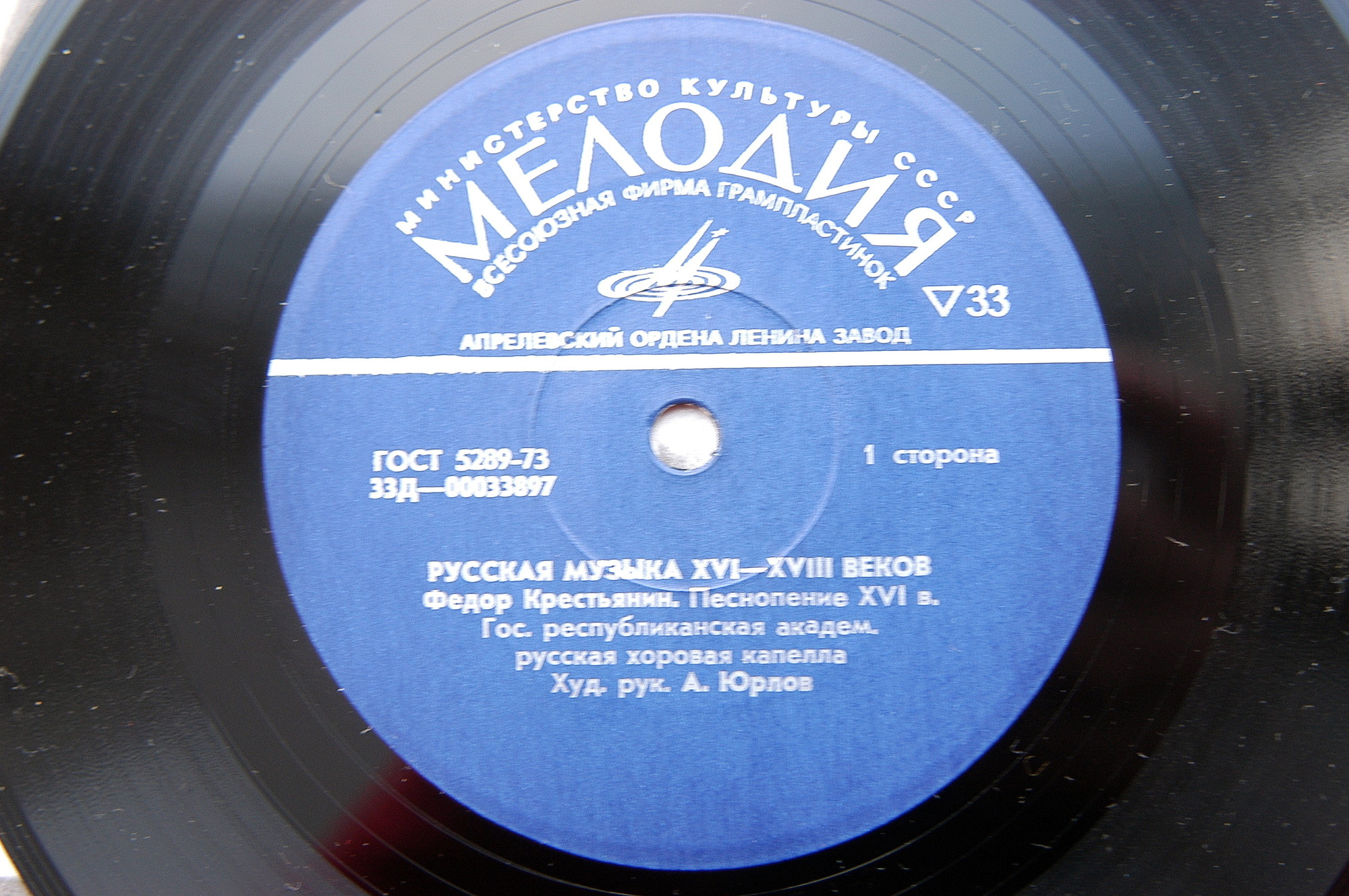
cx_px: 674
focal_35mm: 52
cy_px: 448
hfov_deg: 37.9
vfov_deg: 25.7
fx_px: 1966
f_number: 3.3
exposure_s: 1/30
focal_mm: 35
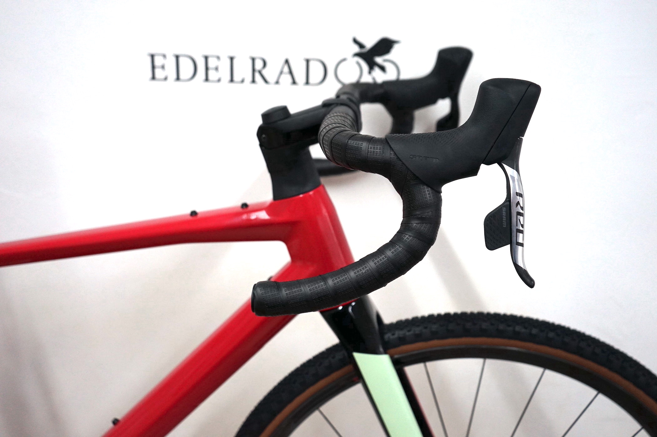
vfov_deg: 35.9
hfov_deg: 51.9
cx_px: 328
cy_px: 218
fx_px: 675
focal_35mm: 37
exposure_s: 1/160
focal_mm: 37
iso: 1600
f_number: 4
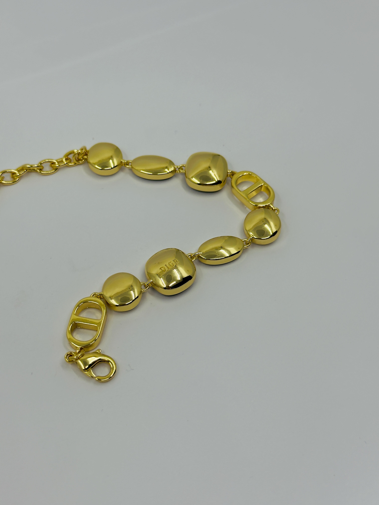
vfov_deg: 39.7
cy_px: 252
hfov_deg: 30.3
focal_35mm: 48
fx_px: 701
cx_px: 190
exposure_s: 1/2415
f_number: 1.78
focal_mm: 6.76
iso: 64
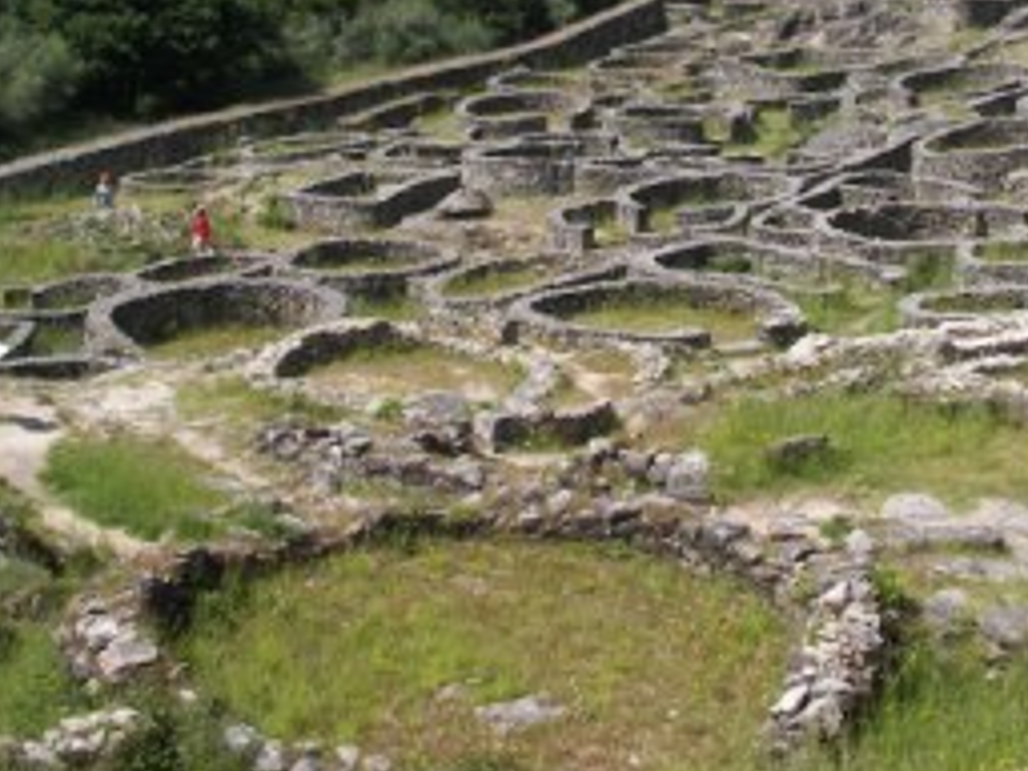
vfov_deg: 22.8
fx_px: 1871
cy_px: 112
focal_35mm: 63
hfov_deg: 30.5
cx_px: 691
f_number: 2.8
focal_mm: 6
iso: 50
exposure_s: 1/800
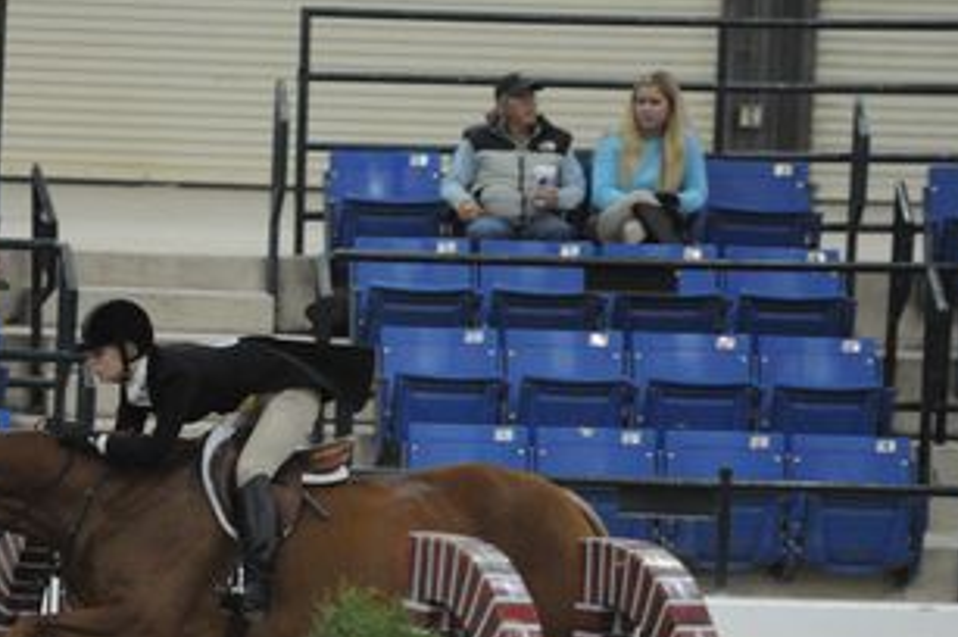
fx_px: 11085
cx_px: 209
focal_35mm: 417
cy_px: 603
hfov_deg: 4.9
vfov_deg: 3.3
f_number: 2.8
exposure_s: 1/400
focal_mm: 200
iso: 6400
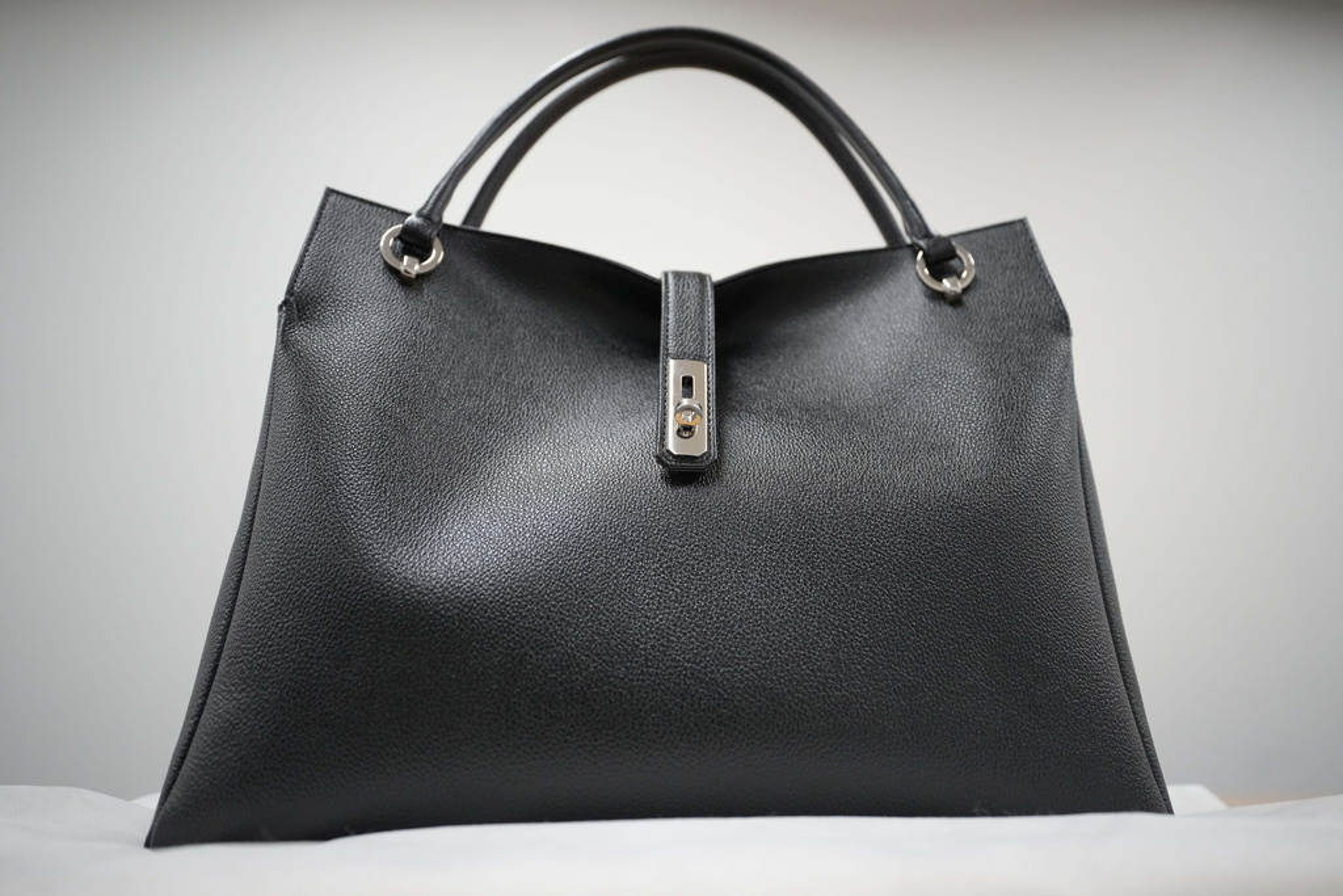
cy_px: 448
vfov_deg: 51.3
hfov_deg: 71.5
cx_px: 672
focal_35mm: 25
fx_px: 933
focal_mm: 25
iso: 2500
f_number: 2.8
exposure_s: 1/350
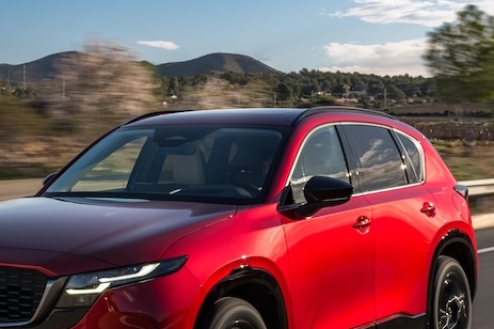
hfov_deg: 24.0
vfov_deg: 16.4
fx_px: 1138
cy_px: 99
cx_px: 79
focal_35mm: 83
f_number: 11
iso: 40
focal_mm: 32
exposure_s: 1/25
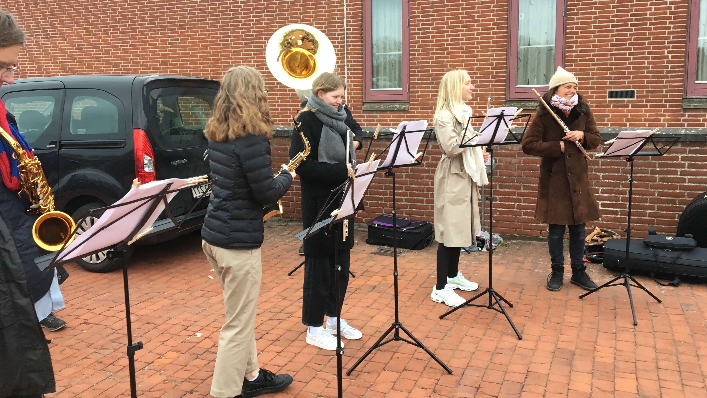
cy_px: 173
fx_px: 600
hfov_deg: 61.0
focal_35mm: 32
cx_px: 354
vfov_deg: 36.6
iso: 32
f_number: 2.2
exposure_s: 1/33
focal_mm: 4.15
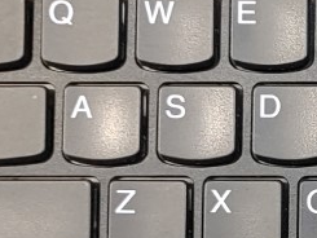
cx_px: 594
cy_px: 226
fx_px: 1402
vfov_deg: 9.7
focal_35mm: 153
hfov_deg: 11.8
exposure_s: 1/60
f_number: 1.8
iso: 50
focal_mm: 4.36
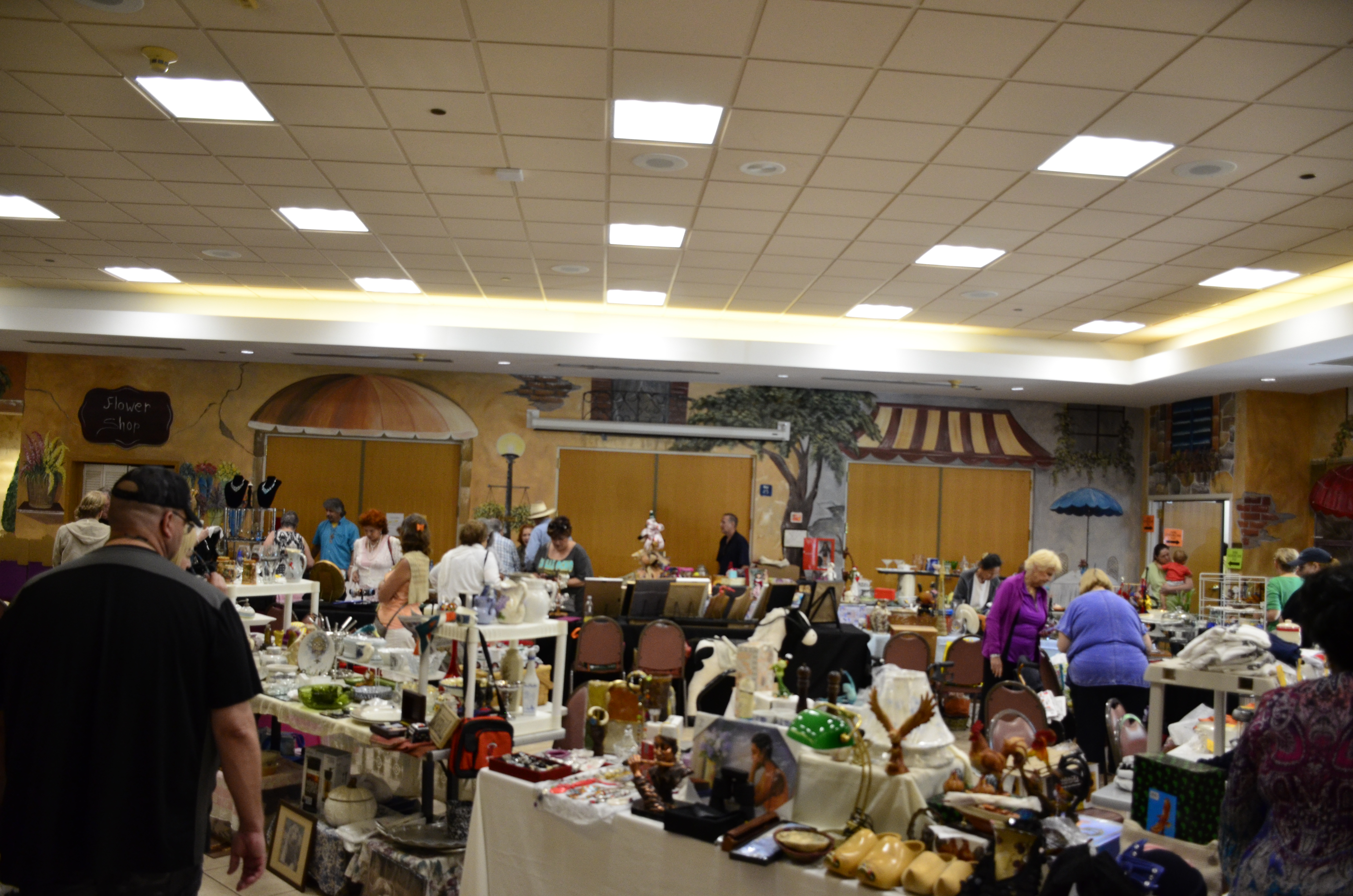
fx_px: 1013
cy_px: 448
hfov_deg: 67.5
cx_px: 676
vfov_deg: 47.7
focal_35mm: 27
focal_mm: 18
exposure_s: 1/125
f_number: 4
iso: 1250
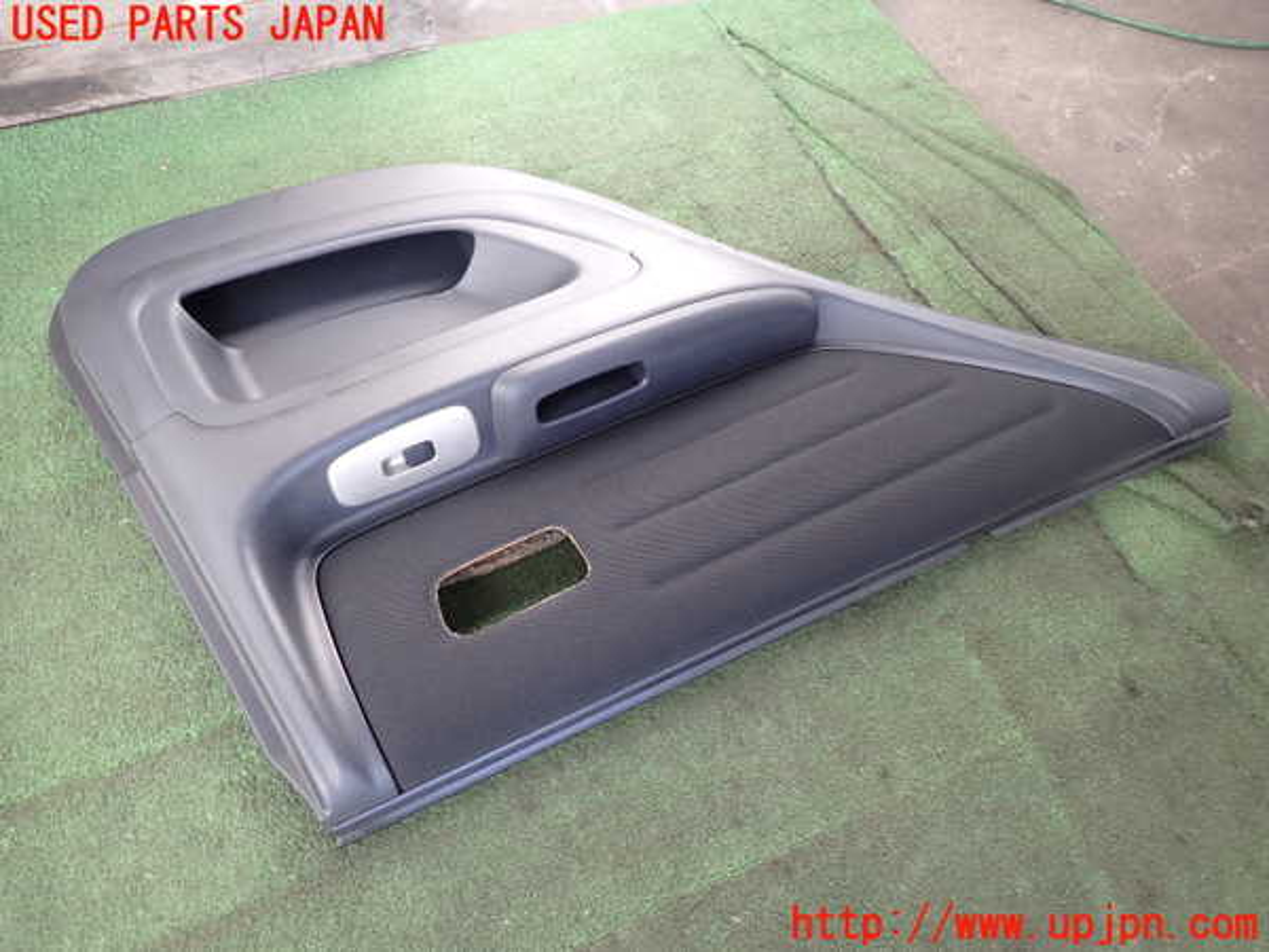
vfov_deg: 54.9
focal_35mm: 25
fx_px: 916
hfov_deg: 69.4
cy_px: 476
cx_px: 634
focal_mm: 4.5
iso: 100
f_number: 2
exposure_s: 1/100
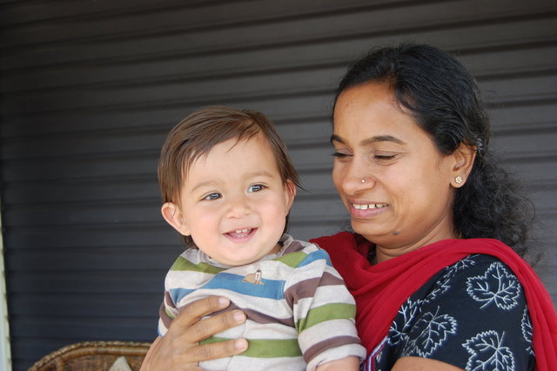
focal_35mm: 52
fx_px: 812
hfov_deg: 37.9
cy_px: 186
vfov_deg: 25.7
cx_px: 278
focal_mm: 35
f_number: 5.6
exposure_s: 1/125
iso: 200
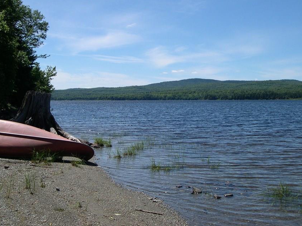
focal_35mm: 46
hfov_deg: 41.2
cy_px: 96
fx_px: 401
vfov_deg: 31.5
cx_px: 144
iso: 100
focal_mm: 8
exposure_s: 1/255
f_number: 7.6
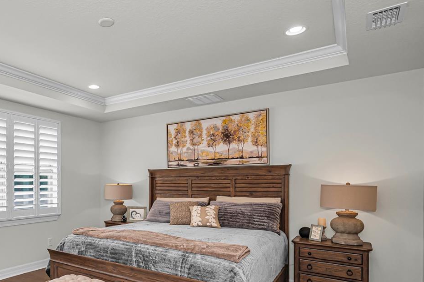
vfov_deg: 51.3
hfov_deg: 69.0
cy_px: 204
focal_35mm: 24
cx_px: 106
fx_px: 282
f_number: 8
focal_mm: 14
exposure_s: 1/50
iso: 250
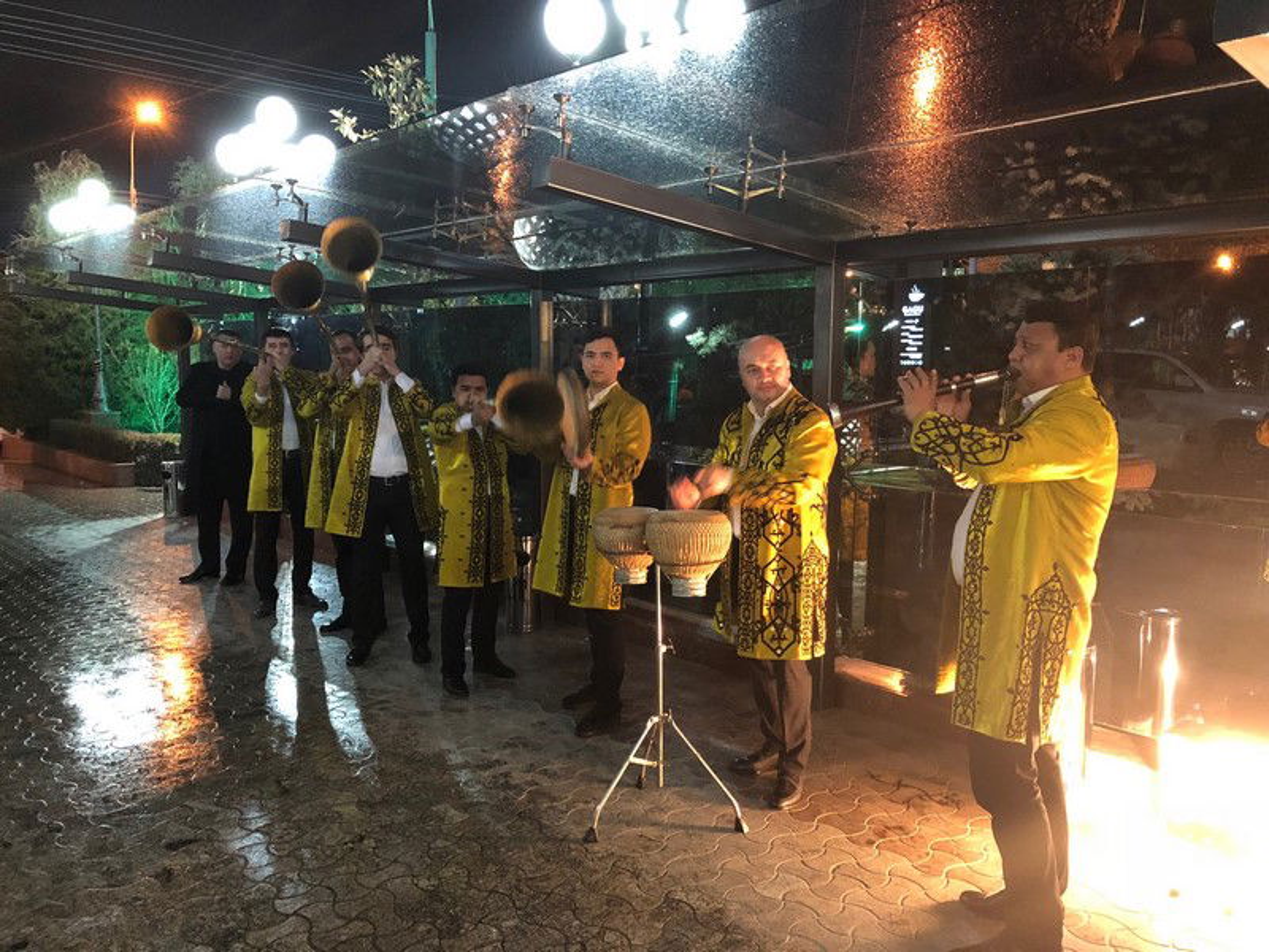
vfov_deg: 49.7
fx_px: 1026
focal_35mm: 28
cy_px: 476
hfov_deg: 63.4
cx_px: 634
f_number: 1.8
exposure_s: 1/25
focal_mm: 4
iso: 640
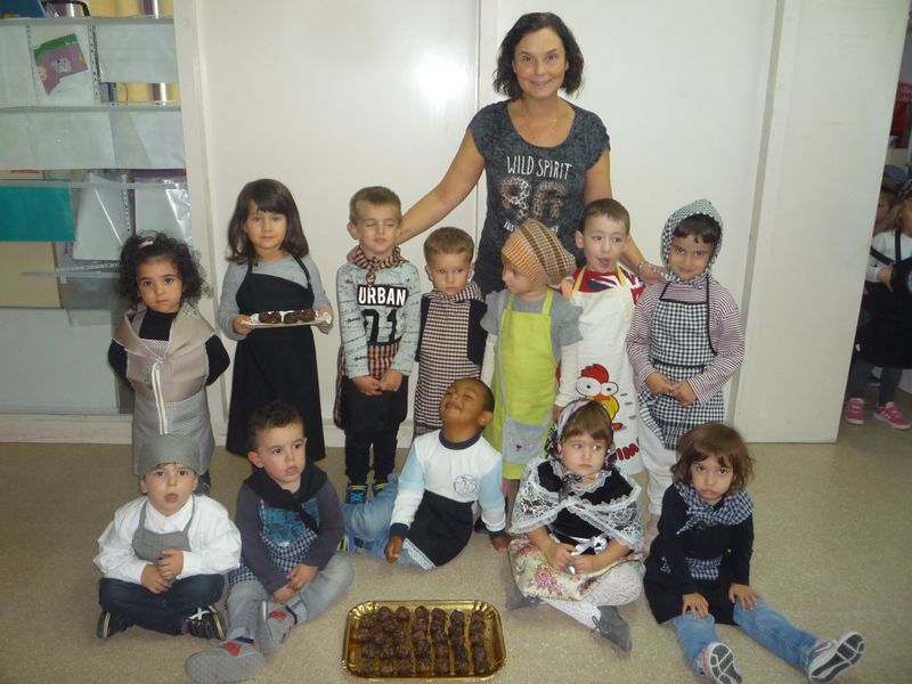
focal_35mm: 30
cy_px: 342
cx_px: 456
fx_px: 790
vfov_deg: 46.8
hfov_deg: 60.0
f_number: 3.3
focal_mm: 5.2
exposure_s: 1/30
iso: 250
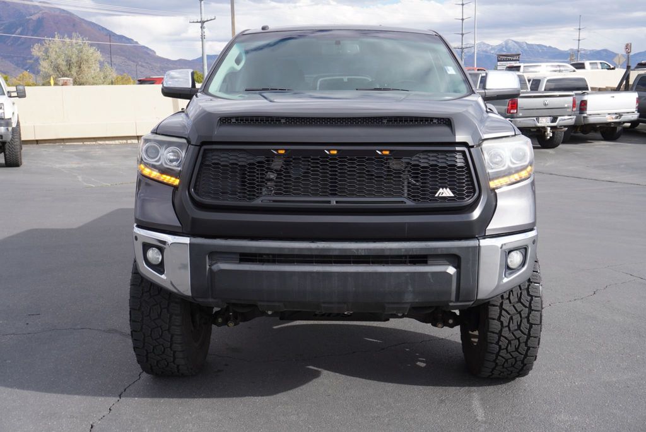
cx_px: 323
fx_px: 673
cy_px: 216
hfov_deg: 51.3
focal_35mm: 38
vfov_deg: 35.5
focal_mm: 25
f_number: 7.1
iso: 100
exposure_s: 1/160
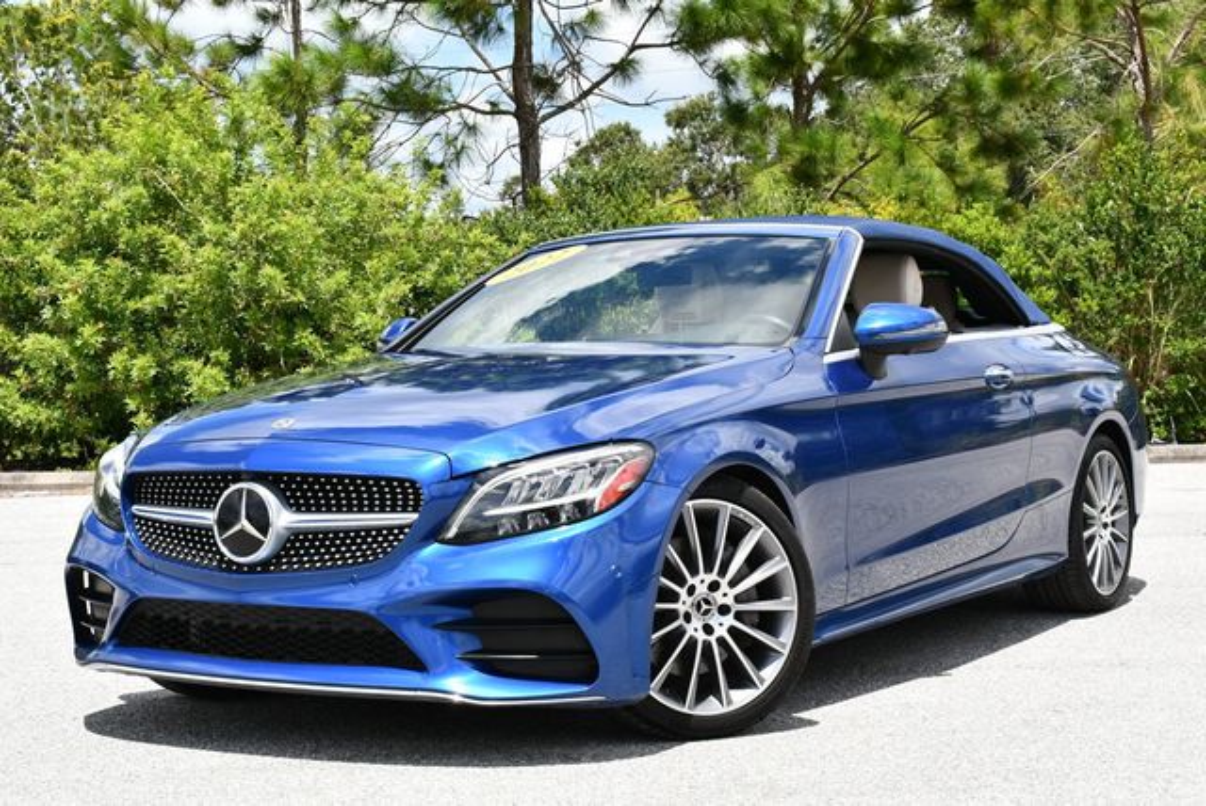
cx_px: 603
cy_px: 403
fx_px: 2079
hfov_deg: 32.4
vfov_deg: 22.0
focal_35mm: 62
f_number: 8
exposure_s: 1/250
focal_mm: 31
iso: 110
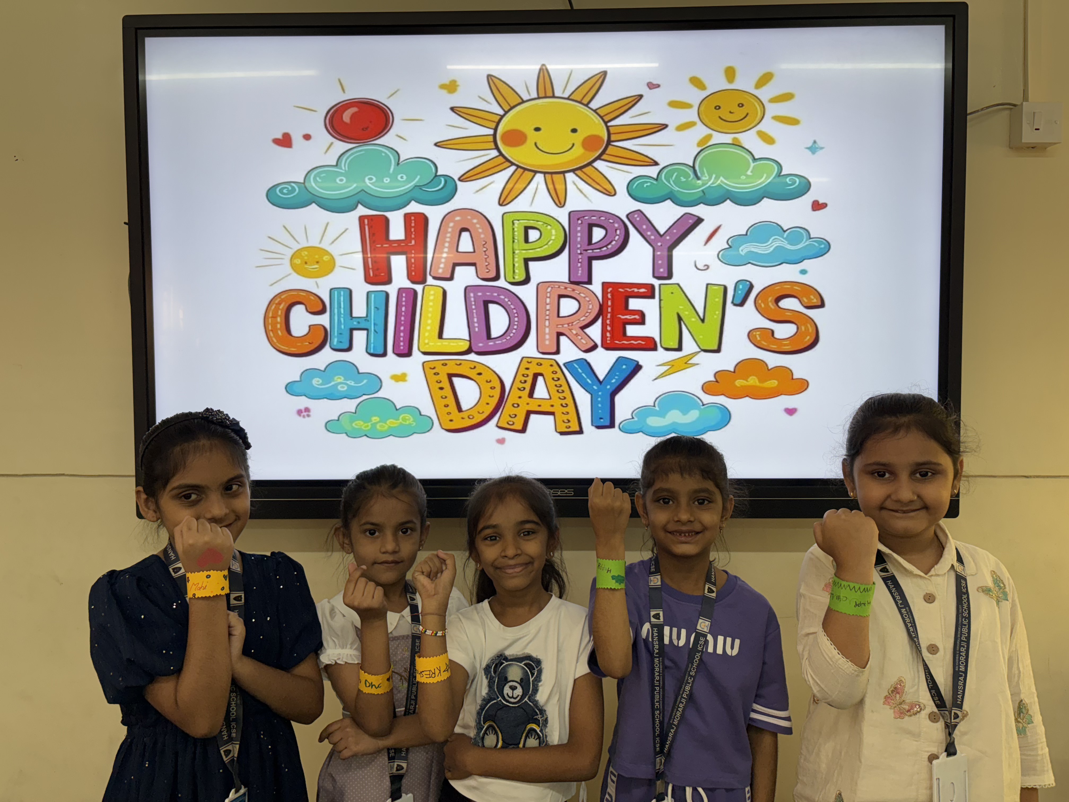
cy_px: 401
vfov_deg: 53.1
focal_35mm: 26
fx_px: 803
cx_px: 534
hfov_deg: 67.3
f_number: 1.6
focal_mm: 5.96
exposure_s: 1/90
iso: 80
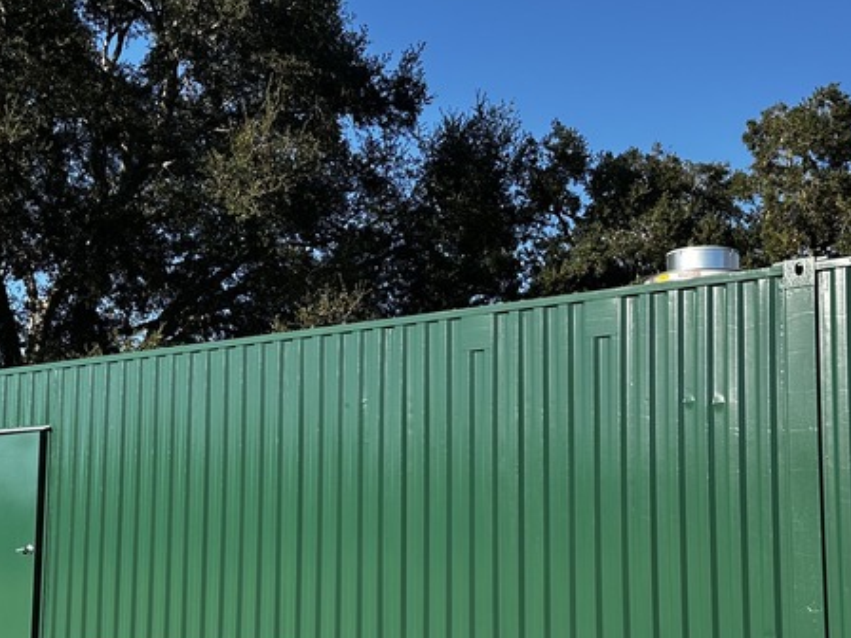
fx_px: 1328
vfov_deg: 26.9
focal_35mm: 54
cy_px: 404
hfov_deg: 35.4
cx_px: 524
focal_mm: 6.86
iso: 80
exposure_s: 1/2110
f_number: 1.78
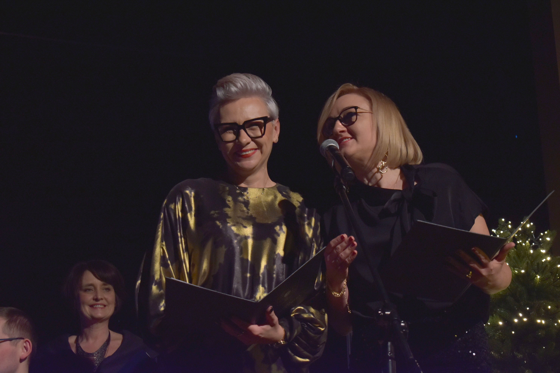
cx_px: 280
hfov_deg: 24.6
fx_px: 1283
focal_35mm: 82
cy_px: 186
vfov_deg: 16.6
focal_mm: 55
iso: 800
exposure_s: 1/60
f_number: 5.6
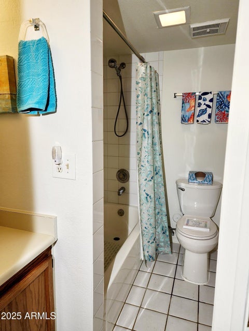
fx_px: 221
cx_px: 124
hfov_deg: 58.9
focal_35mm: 23
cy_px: 166
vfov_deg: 73.9
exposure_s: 1/120
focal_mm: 6.4
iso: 64
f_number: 1.8
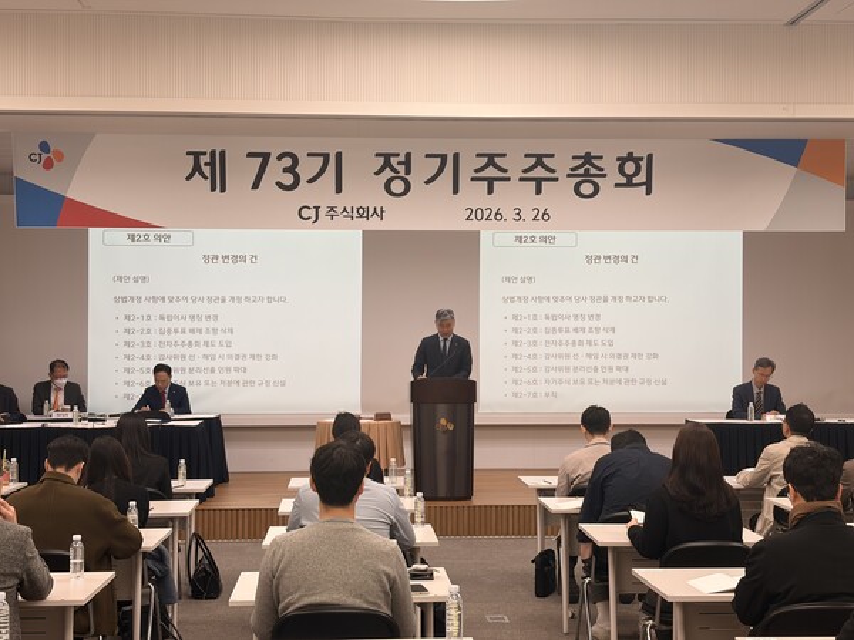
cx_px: 427
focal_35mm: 52
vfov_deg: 28.0
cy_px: 320
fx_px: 1283
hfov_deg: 36.8
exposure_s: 1/108
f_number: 1.6
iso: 25
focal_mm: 5.96
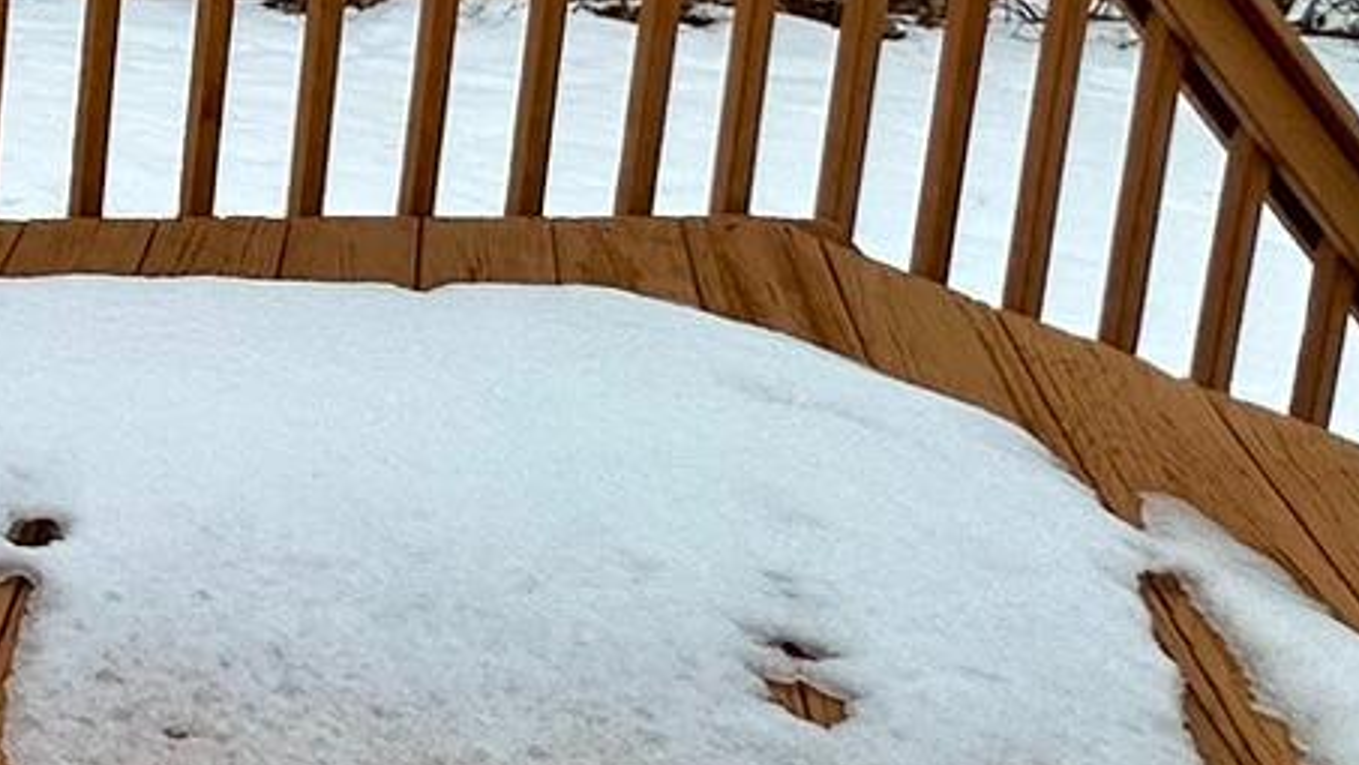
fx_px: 2487
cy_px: -174
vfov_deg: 16.7
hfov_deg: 18.8
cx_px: -1368
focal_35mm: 69
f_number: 2.2
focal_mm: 2.22
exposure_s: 1/725
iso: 40
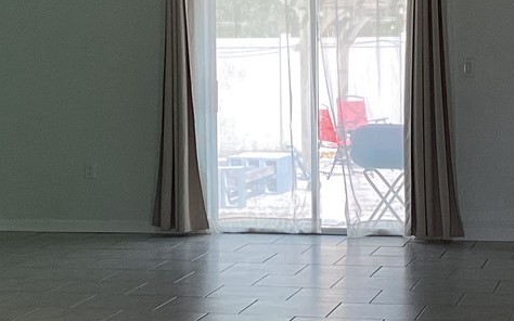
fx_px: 1555
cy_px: 209
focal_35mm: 111
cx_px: 242
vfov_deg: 11.8
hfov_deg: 18.8
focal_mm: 3.3
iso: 40
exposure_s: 1/120
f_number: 2.4
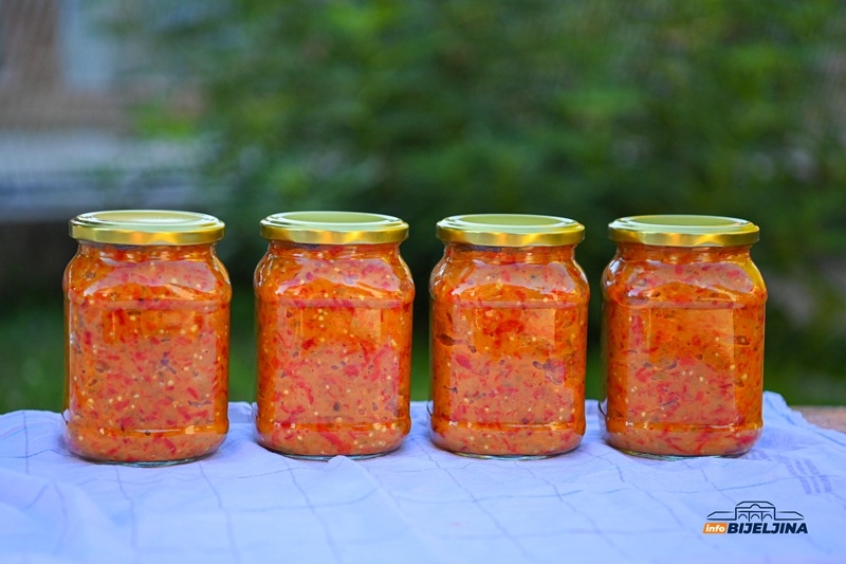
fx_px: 1645
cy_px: 282
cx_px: 423
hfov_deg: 28.8
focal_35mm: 70
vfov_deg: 19.4
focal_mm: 70
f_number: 2.8
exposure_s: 1/500
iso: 320
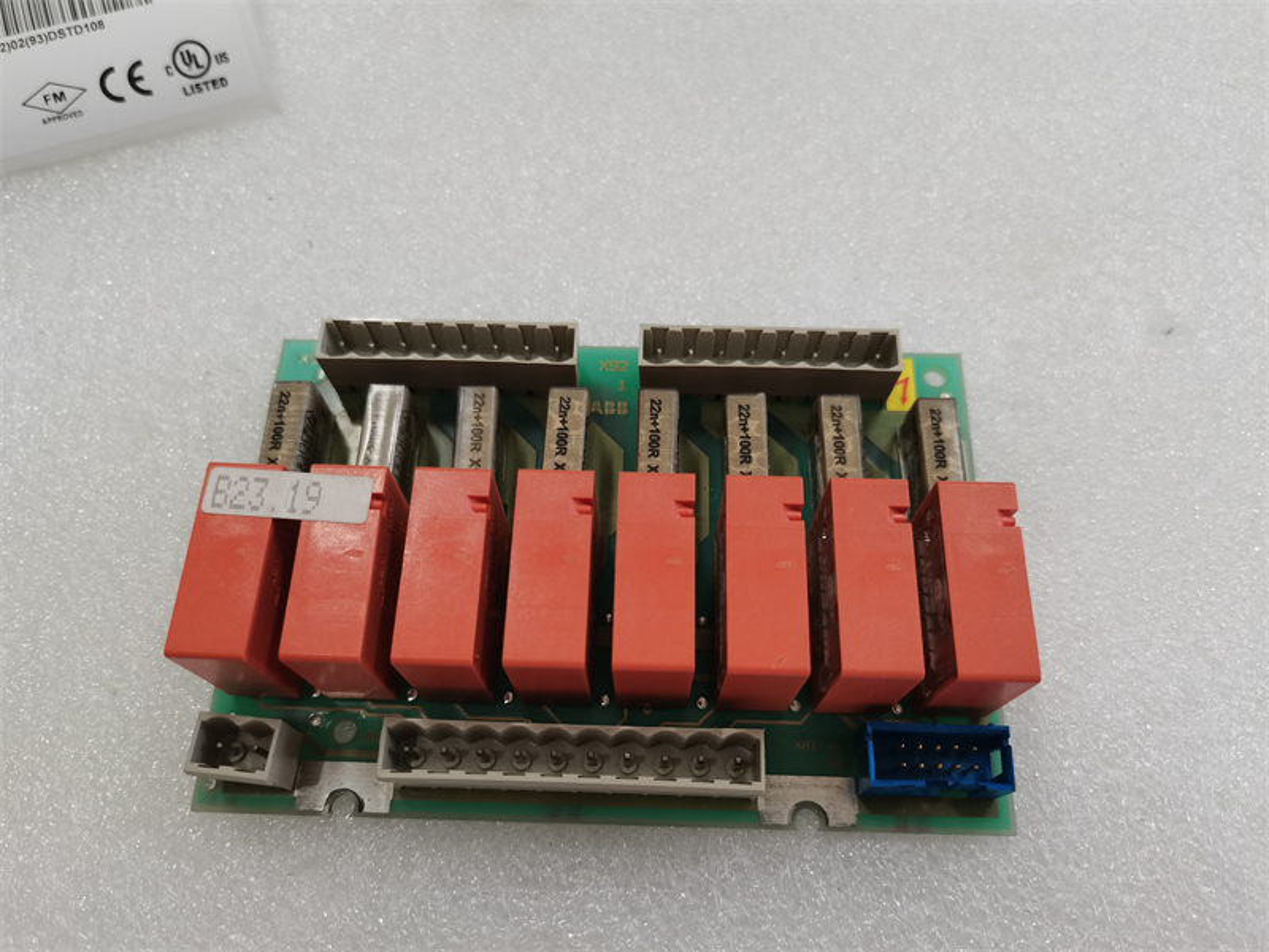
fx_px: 953
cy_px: 476
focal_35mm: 26
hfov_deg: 67.3
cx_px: 634
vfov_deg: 53.1
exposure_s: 1/100
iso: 125
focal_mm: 5.58
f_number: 1.8
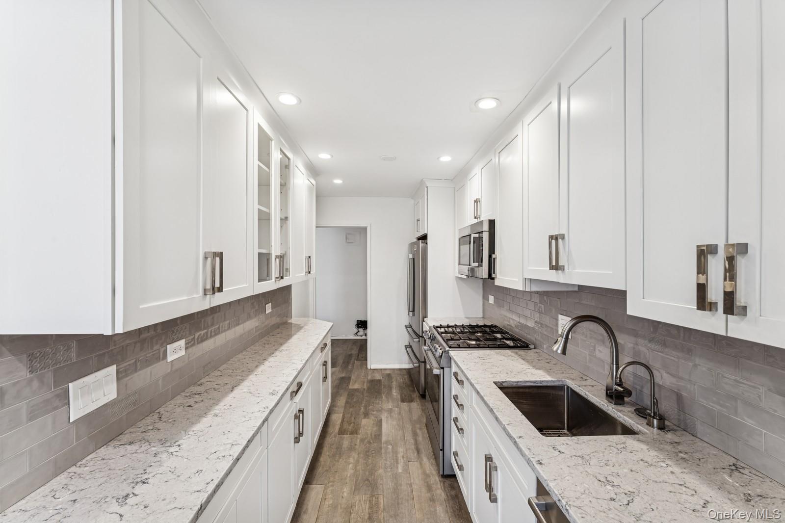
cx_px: 392
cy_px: 262
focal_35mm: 14
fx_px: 305
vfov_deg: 81.2
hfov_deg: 104.3
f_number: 11
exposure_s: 1/2
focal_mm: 14
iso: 100
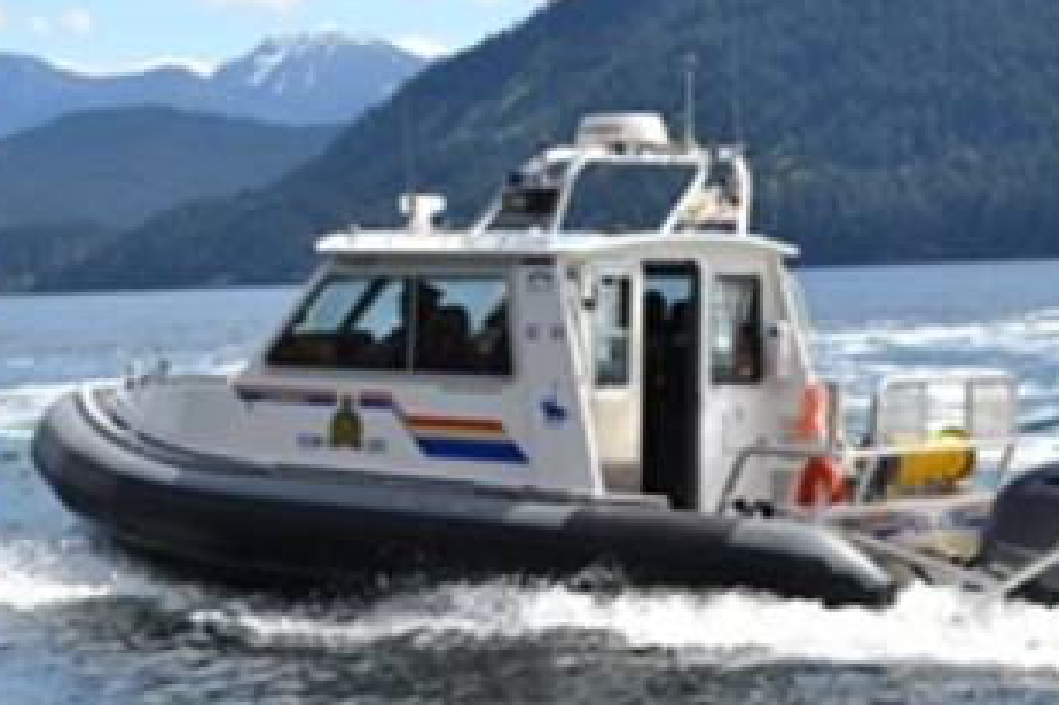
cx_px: 502
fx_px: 3028
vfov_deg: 13.2
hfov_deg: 19.8
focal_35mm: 103
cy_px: 210
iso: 100
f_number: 7.1
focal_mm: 44
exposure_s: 1/200
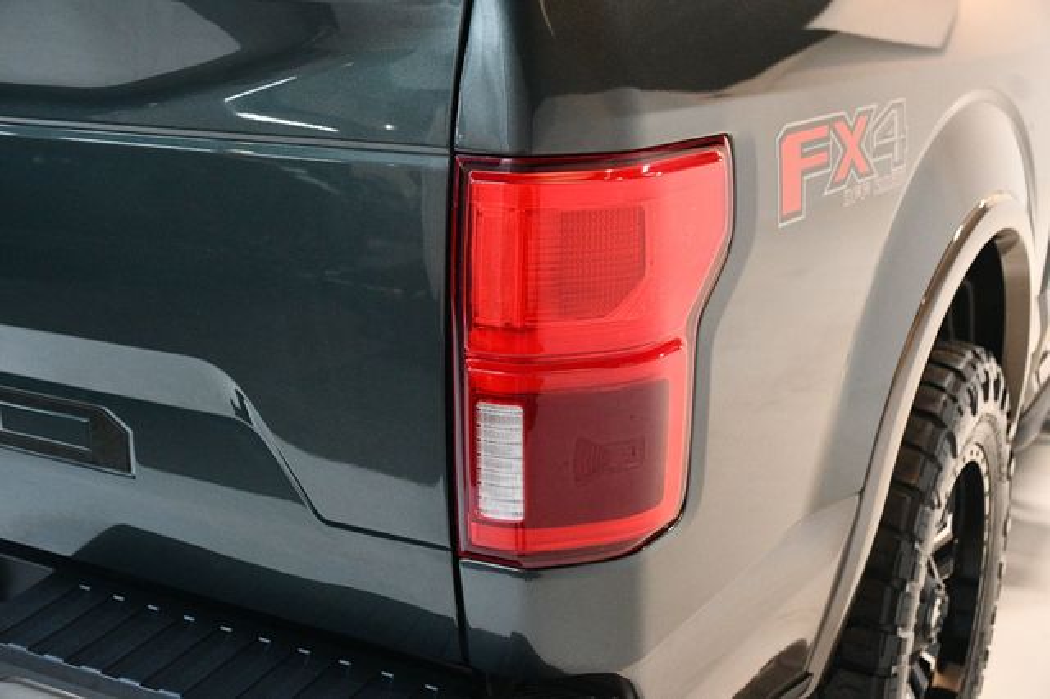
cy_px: 350
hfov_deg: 41.1
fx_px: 1399
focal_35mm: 48
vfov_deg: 28.0
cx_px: 525
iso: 3200
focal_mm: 32
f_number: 4
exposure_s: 1/80
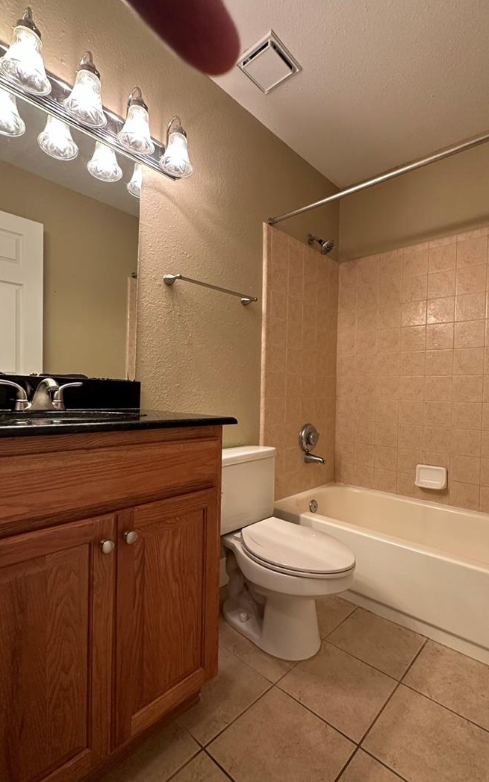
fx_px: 362
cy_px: 398
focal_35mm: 17
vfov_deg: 94.4
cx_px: 257
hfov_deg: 68.0
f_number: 2.2
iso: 250
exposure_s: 1/60
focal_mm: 2.22
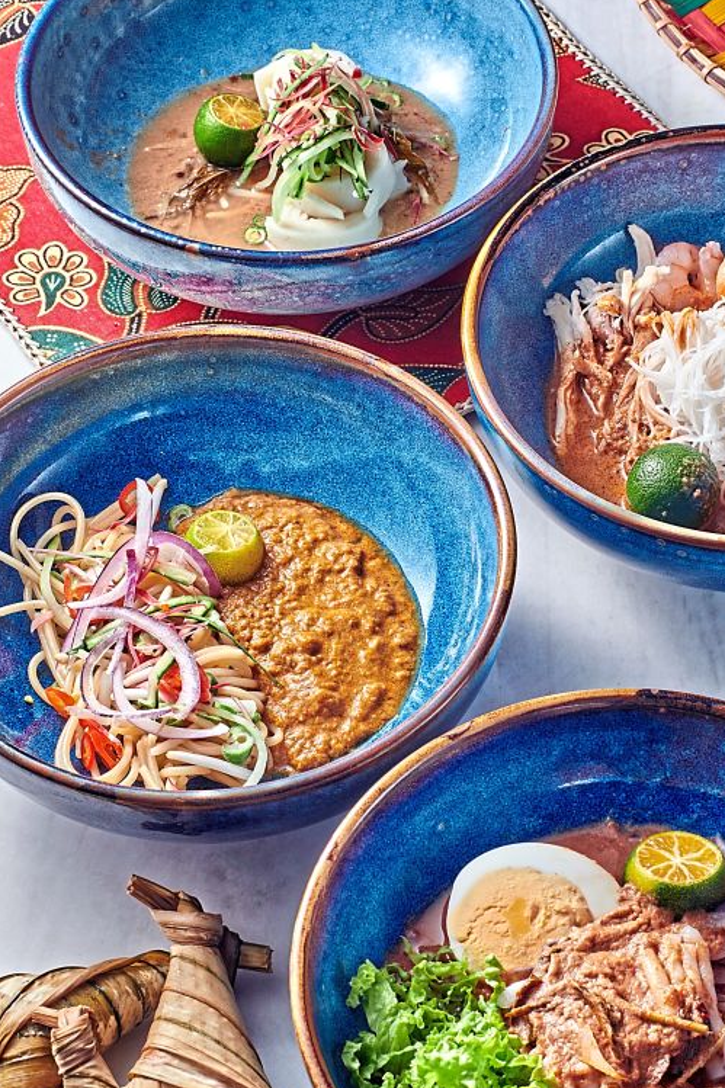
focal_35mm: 96
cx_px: 458
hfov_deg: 14.2
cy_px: 543
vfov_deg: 21.2
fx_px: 2901
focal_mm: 58
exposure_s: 1/60
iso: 200
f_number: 16
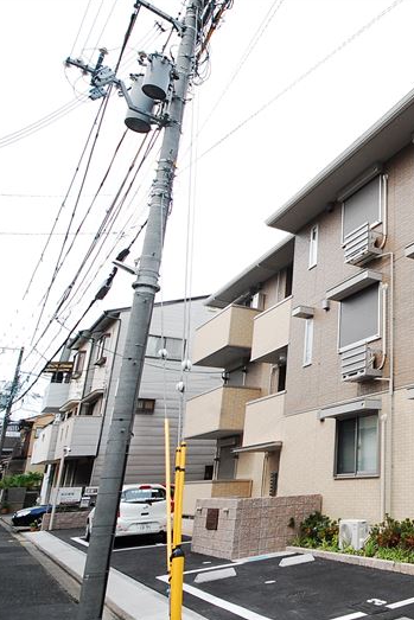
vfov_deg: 62.3
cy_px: 311
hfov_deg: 36.9
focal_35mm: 30
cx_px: 458
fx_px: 513
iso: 800
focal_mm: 13
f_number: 10
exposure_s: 1/400
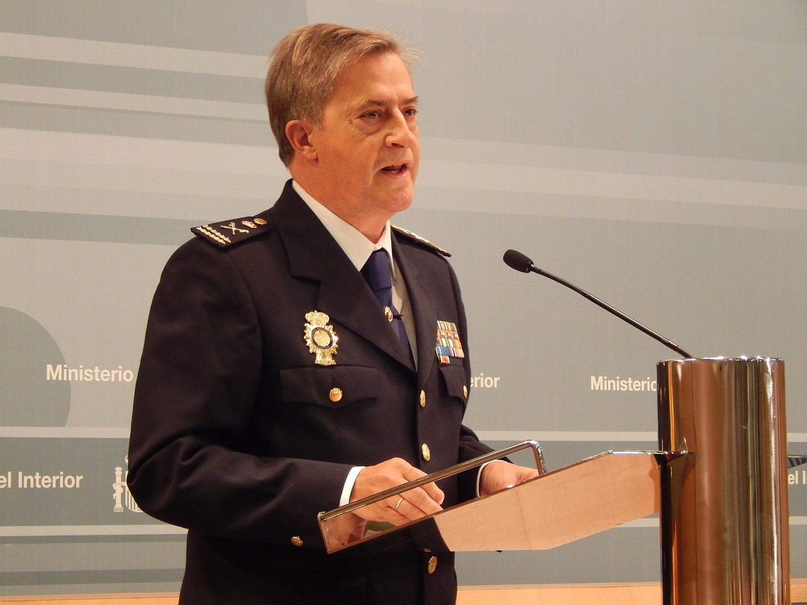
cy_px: 302
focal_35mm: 142
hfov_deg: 13.9
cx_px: 404
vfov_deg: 10.4
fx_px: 3310
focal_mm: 25.3
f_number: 4.9
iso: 400
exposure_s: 1/20
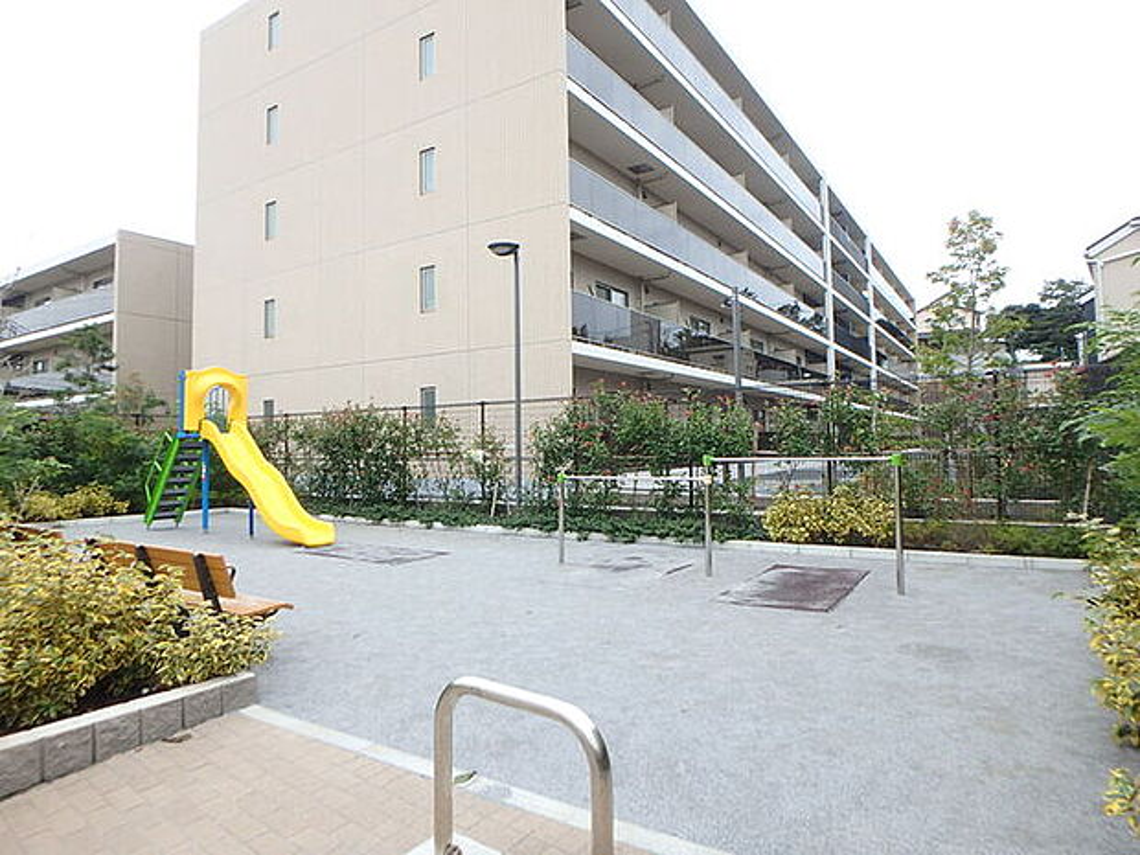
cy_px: 428
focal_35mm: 21
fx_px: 692
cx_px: 570
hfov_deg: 79.0
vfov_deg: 63.4
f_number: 3.5
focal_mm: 3.7
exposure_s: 1/200
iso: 125
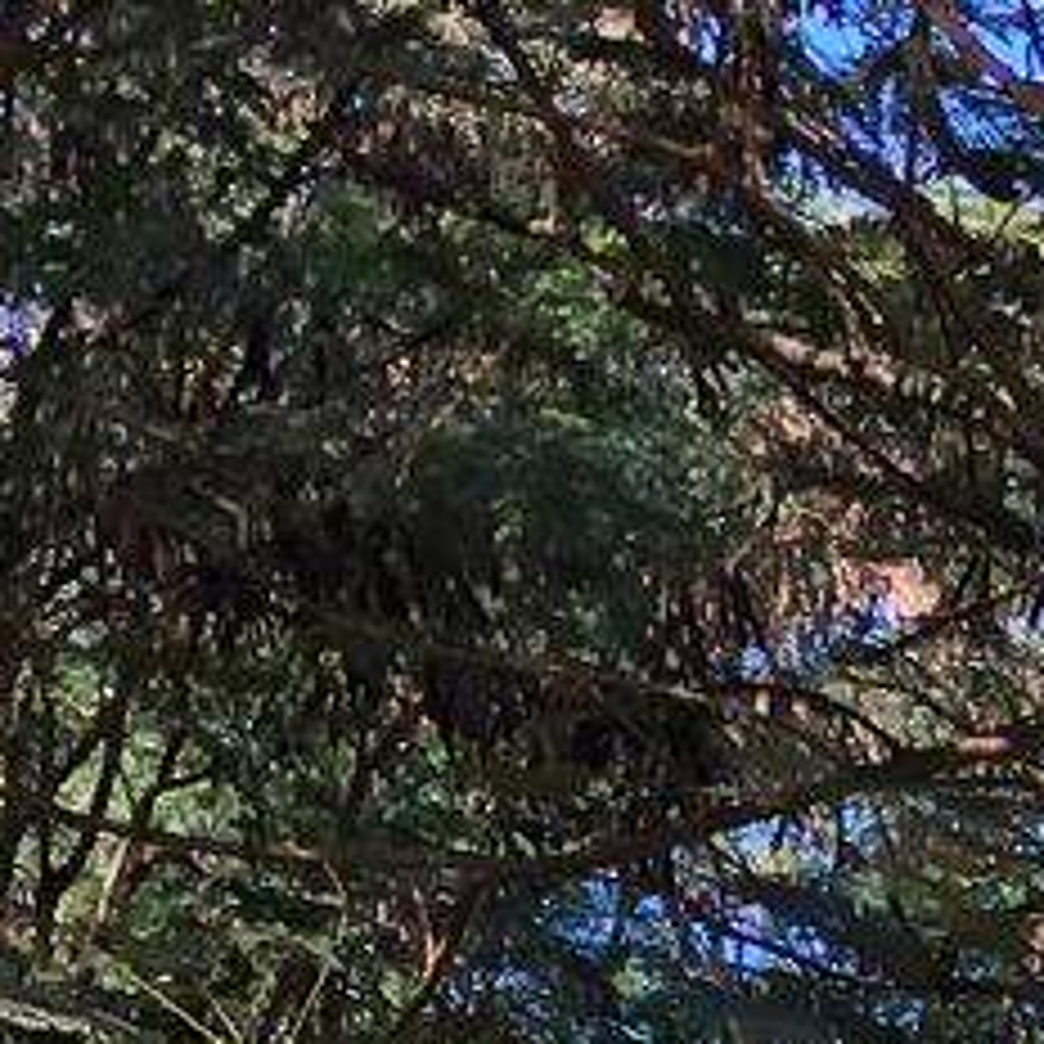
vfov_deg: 7.5
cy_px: 2606
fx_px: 7336
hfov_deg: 7.9
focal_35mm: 215
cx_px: 1719
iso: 20
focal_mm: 3.99
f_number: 1.8
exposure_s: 1/294
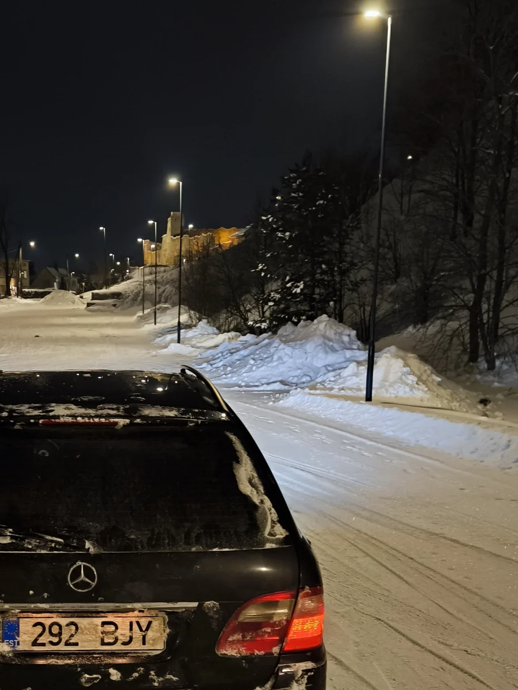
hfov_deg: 30.8
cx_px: 113
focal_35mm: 46
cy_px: 533
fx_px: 918
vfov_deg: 39.9
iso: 1250
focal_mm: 6.92
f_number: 1.9
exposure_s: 1/20
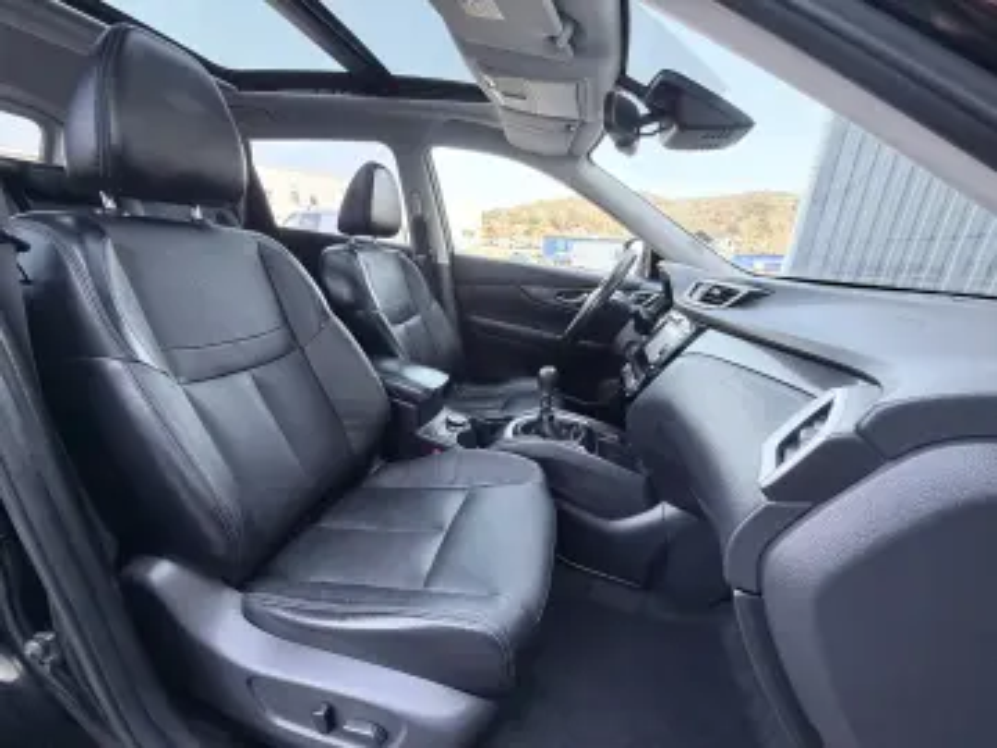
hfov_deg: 102.1
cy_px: 374
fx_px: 403
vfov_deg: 85.7
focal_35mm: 14
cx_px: 498
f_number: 2.2
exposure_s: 1/121
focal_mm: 2.22
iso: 200
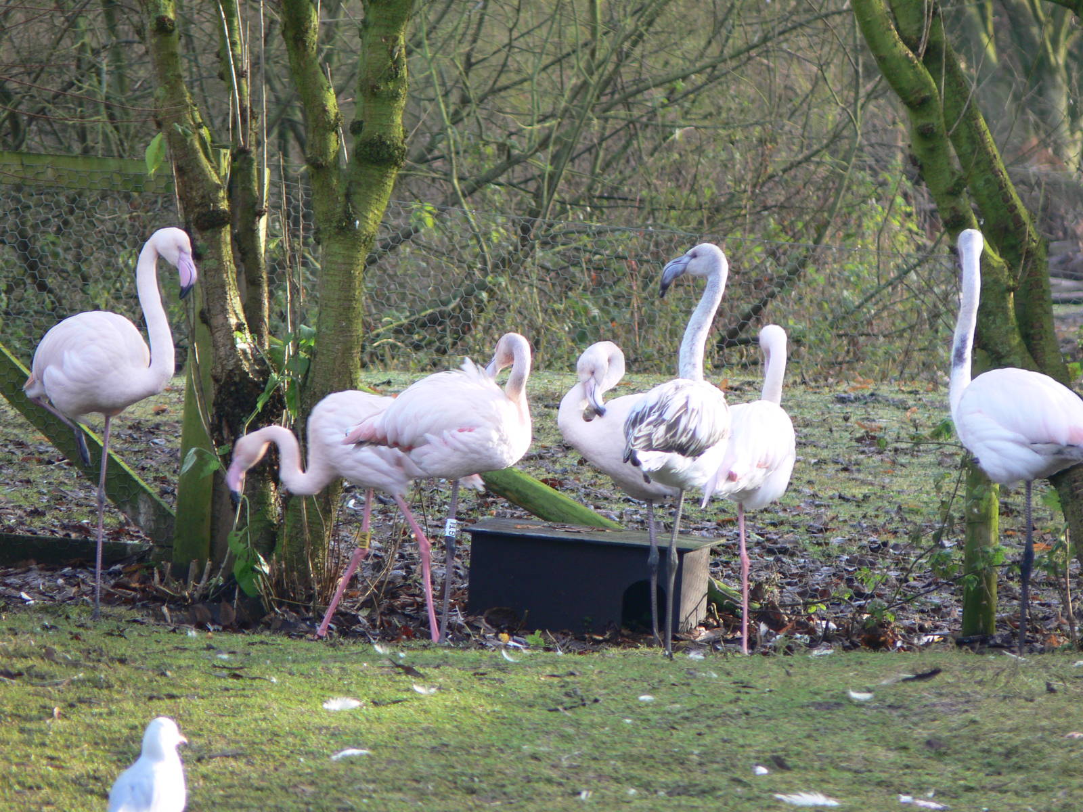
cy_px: 406
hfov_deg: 4.7
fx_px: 13140
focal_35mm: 420
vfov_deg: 3.5
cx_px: 542
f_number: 4
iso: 80
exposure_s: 1/60
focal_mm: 88.8
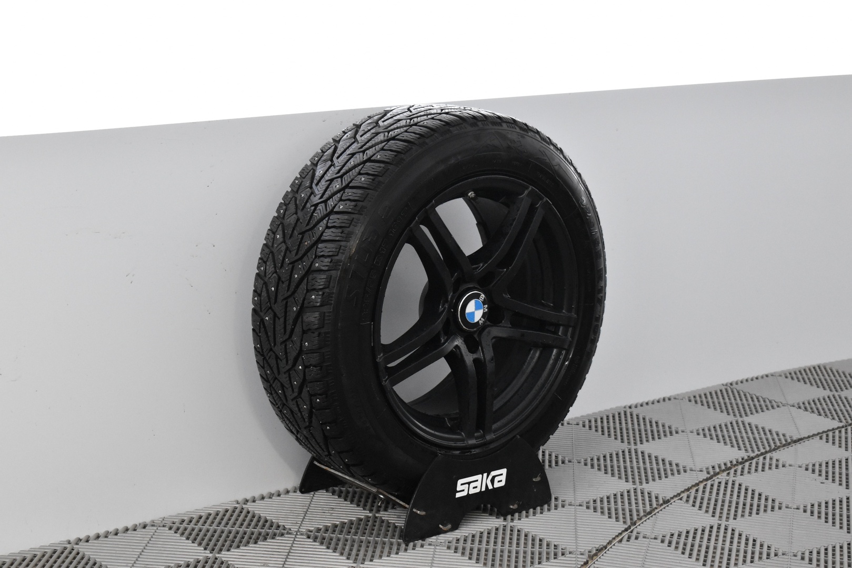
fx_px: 1704
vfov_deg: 18.9
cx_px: 426
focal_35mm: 72
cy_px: 284
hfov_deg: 28.1
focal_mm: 48
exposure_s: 1/80
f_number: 5.3
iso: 3200
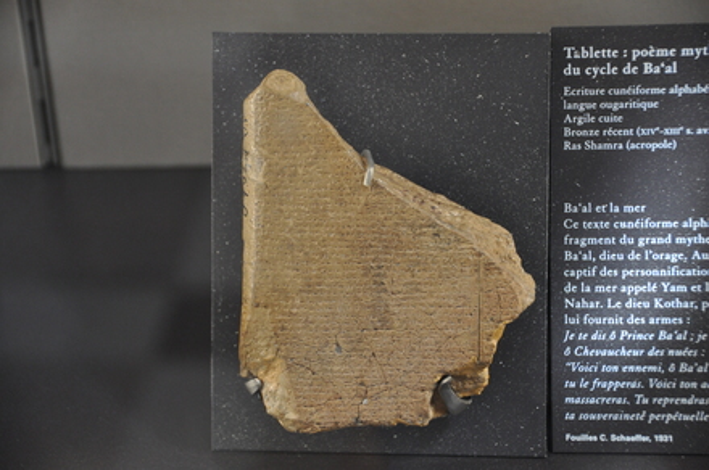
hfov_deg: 14.4
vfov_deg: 9.6
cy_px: 235
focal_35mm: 142
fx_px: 2802
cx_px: 354
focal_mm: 95
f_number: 5.3
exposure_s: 1/30
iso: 800
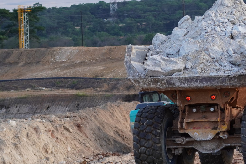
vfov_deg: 4.9
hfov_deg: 7.3
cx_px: 217
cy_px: 105
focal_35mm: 283
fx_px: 1934
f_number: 4.5
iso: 200
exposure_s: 1/160
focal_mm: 76
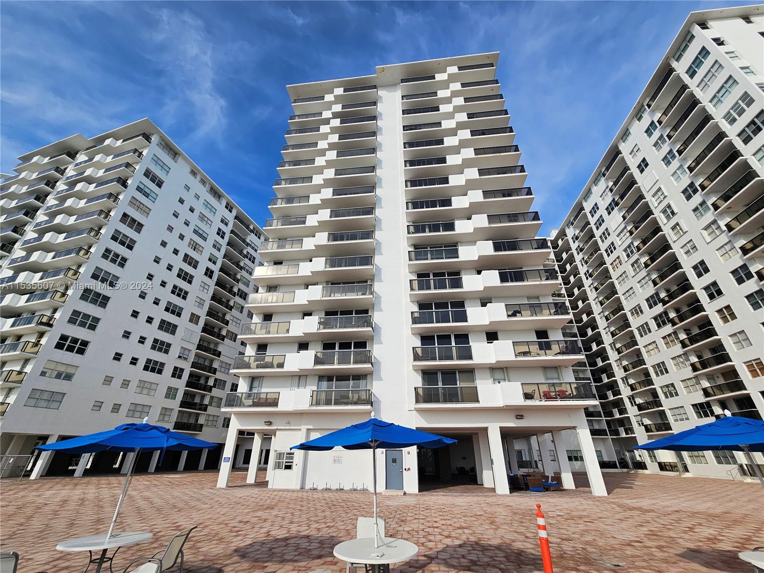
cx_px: 382
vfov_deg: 89.9
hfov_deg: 106.2
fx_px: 287
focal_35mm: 13
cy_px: 286
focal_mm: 2.2
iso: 50
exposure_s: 1/3502
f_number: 2.2
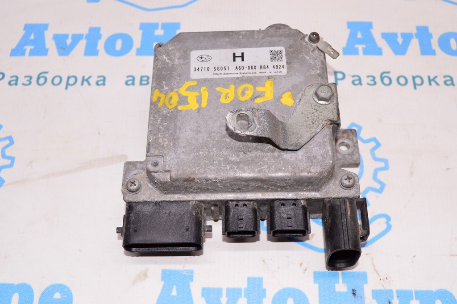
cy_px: 152
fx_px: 571
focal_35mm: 45
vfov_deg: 29.8
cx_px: 228
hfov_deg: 43.6
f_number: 8
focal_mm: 30
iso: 1600
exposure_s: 1/100
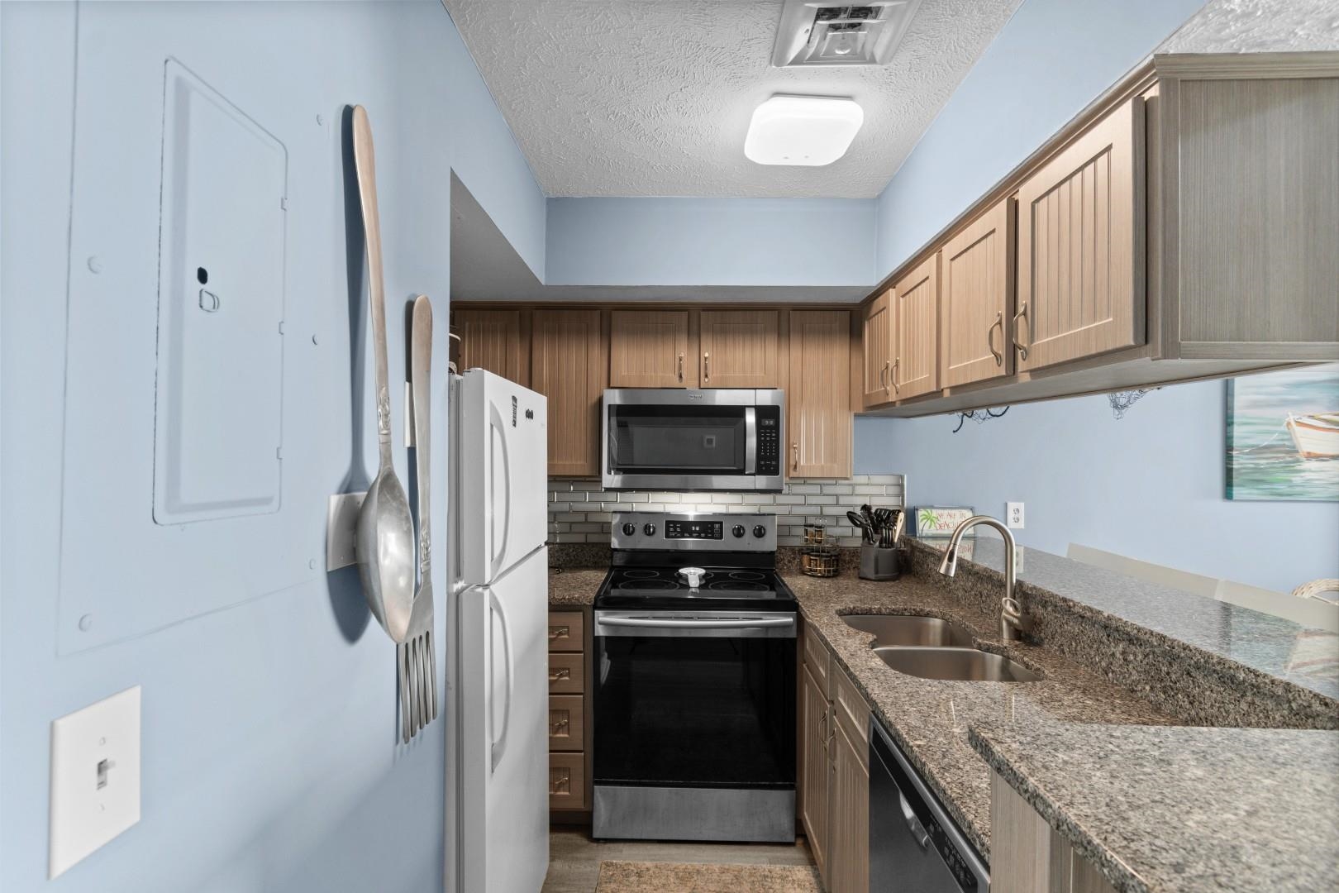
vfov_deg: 73.7
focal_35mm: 16
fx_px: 595
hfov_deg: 96.7
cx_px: 670
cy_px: 446
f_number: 4.8
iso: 100
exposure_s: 1/6
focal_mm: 11
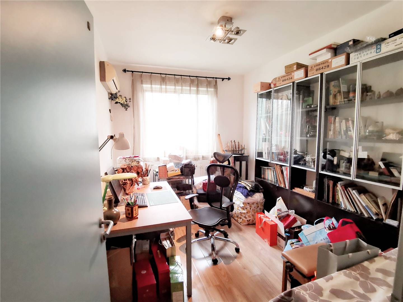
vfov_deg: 74.7
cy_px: 151
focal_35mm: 17
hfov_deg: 91.0
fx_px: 198
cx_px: 202
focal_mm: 2.26
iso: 640
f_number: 2.2
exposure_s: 1/25
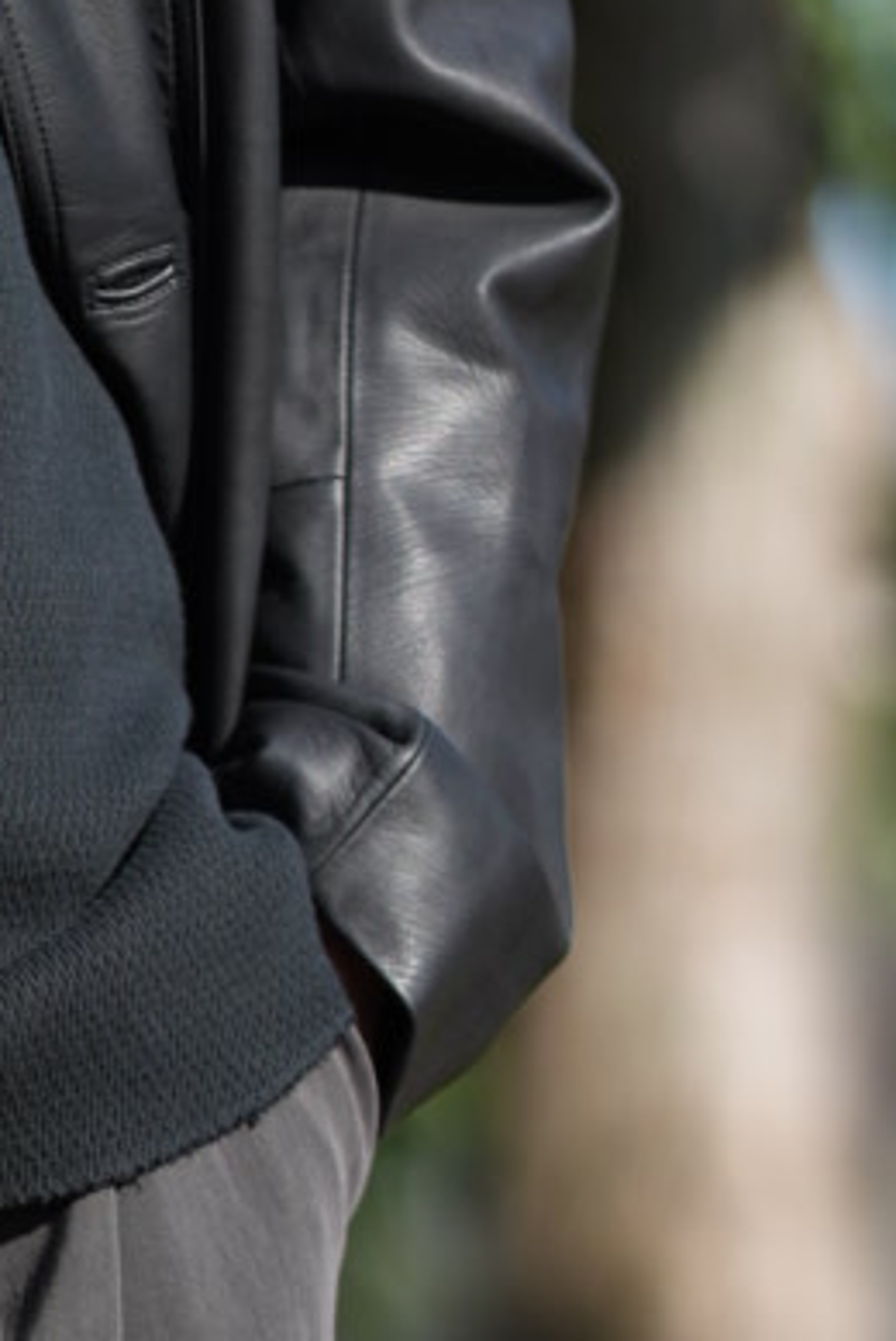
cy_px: 2141
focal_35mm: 353
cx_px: -672
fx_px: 13154
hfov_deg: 3.9
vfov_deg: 5.8
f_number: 1.4
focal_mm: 85
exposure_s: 1/4000
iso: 100
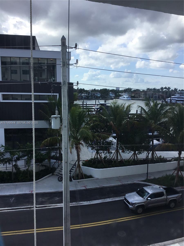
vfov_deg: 58.4
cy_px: 123
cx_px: 92
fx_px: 220
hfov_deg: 45.4
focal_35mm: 31
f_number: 2.4
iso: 25
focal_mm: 3.3
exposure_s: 1/578
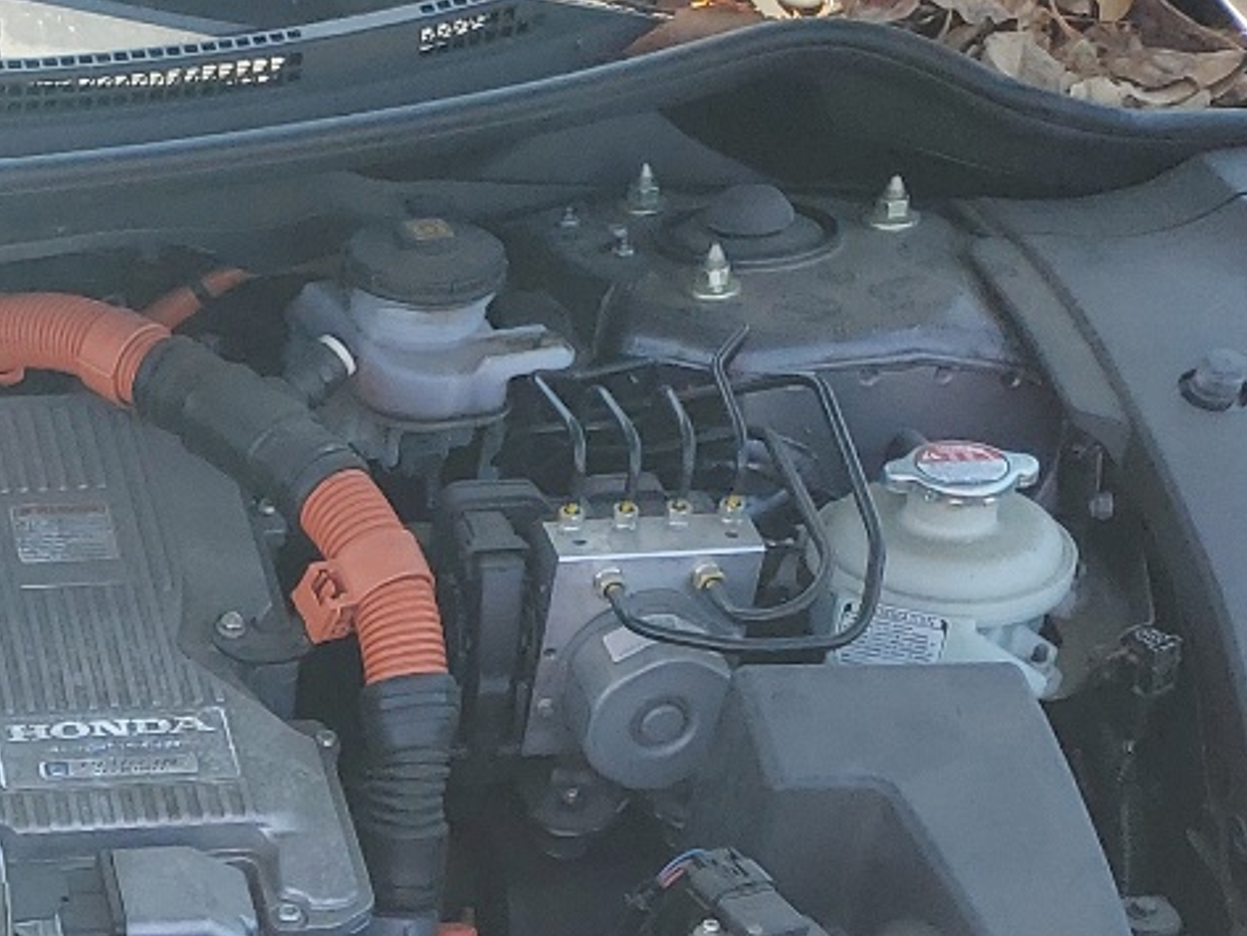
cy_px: 1461
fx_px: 3171
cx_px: -438
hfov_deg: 20.1
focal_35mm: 88
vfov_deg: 15.3
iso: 50
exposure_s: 1/714
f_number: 1.5
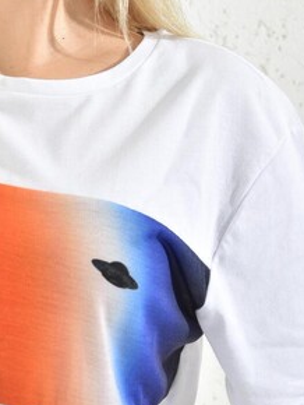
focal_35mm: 87
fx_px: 1017
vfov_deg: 22.3
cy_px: 110
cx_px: -10
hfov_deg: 16.6
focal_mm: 35
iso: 100
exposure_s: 1/160
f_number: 7.1
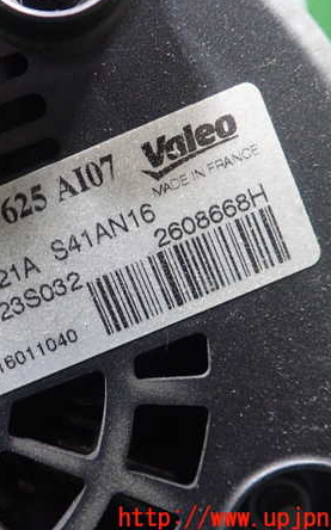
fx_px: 621
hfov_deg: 28.6
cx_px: 30
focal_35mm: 43
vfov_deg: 46.2
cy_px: 265
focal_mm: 5.5
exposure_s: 1/40
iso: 800
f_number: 2.3
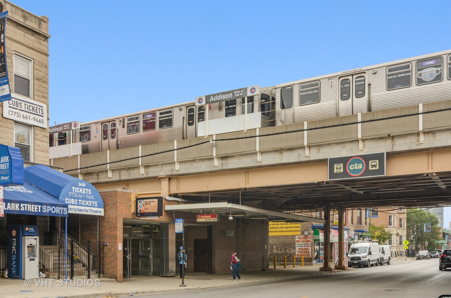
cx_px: 226
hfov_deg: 53.2
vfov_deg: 36.7
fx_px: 450
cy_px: 149
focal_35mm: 36
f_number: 8
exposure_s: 1/160
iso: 200
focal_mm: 24
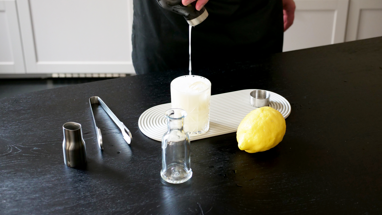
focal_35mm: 59
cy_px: 83
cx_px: 191
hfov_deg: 35.4
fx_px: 598
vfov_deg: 20.4
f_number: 2.8
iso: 1250
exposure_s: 1/60
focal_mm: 27
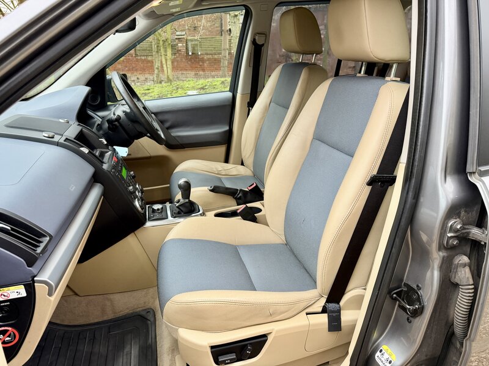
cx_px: 244
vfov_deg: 56.8
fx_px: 339
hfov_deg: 71.6
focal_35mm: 24
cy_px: 183
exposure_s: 1/60
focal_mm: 6.76
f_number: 1.78
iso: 200
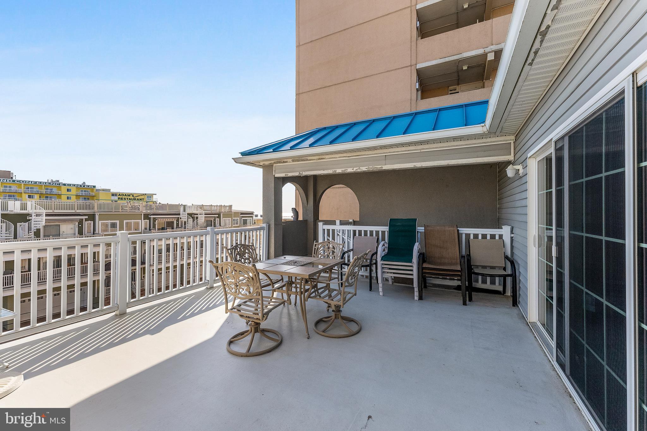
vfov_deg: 81.2
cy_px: 216
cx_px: 324
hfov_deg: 104.3
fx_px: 252
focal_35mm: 14
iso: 400
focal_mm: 14
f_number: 7.1
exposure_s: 1/1250
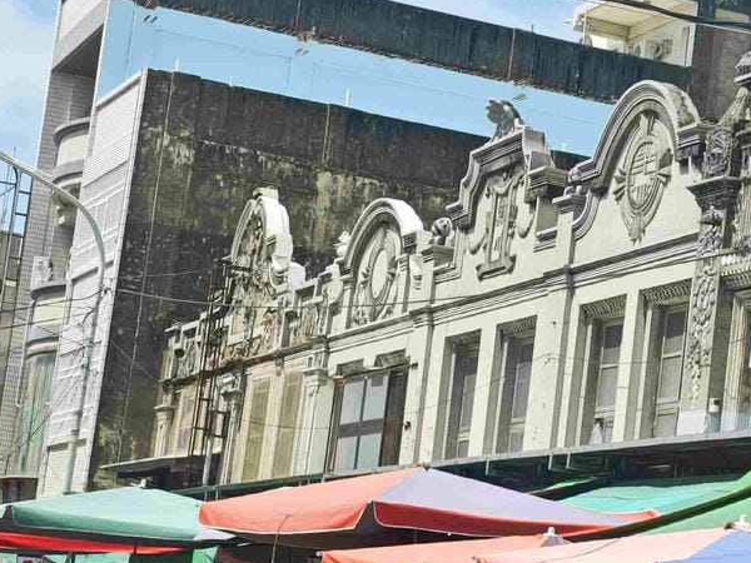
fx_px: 2386
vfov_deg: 13.4
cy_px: 379
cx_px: 623
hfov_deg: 17.7
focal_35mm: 110
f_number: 2
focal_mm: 8.72
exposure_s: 1/1576
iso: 50
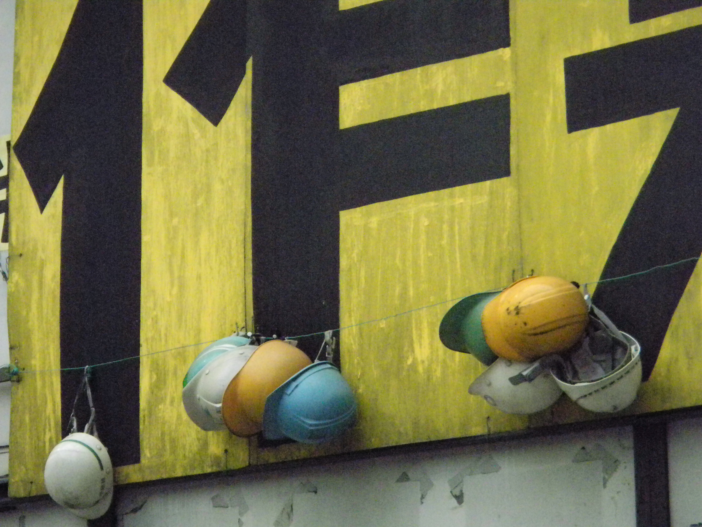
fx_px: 2839
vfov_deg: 10.6
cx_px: 351
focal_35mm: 140
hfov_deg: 14.1
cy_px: 264
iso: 1600
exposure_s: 1/302
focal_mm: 25
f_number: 11.6
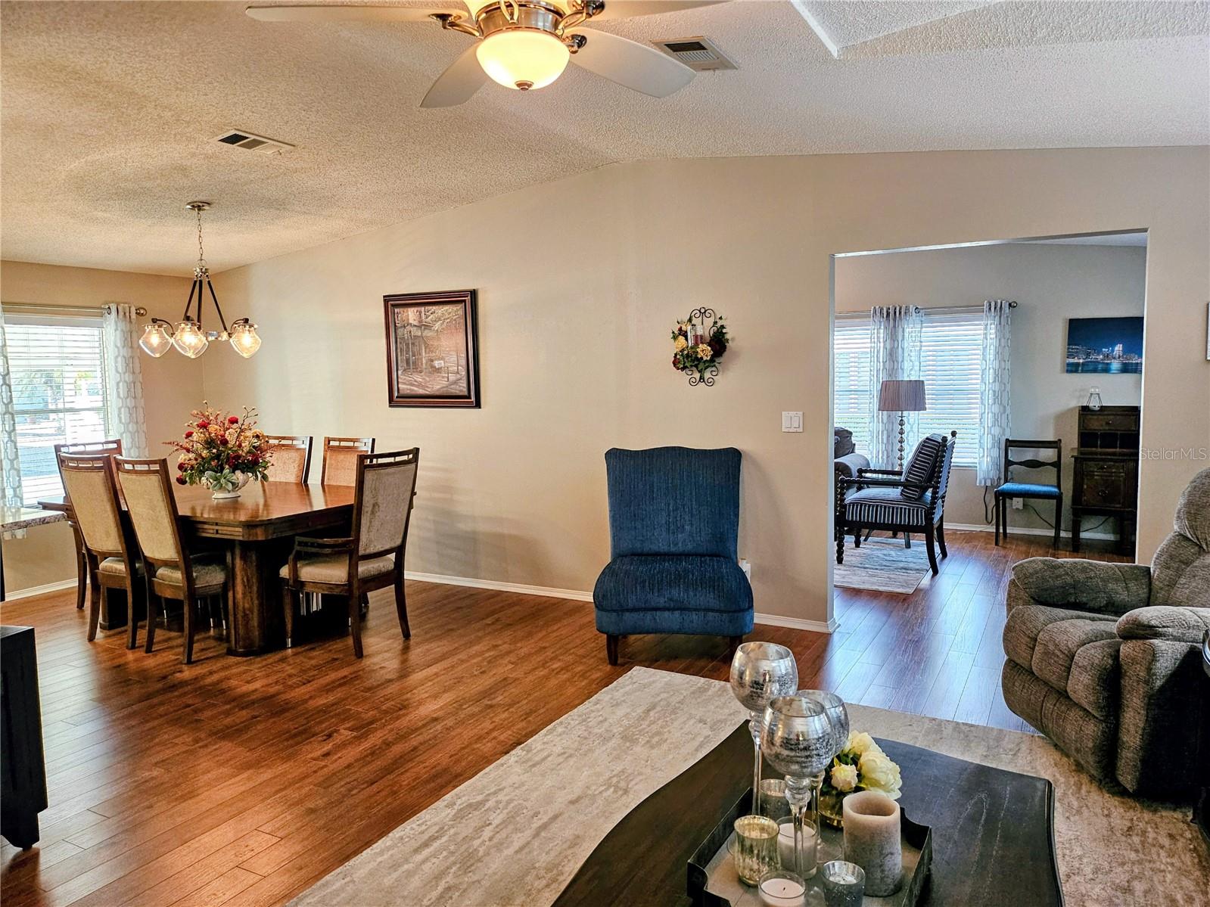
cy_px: 454
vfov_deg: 56.8
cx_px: 605
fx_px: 839
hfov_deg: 71.6
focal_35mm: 24
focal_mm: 5
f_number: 1.8
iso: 400
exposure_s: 1/120
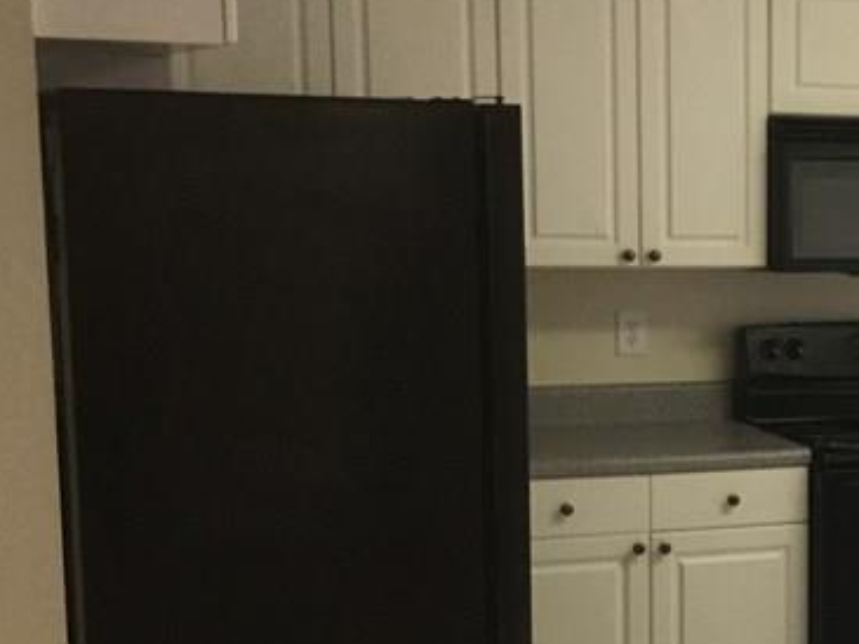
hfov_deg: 20.9
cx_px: 1047
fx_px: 2160
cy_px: 510
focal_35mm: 87
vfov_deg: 16.9
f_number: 2.4
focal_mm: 3.3
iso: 100
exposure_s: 1/30
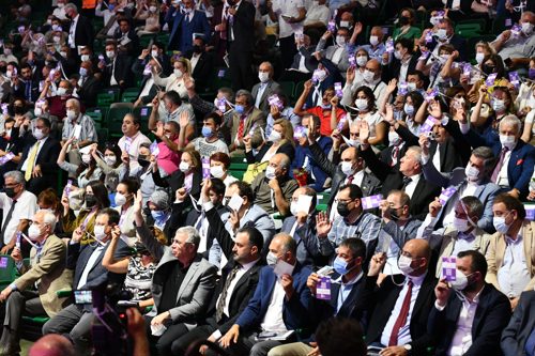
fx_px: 1040
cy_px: 178
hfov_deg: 28.9
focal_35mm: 70
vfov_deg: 19.4
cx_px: 268
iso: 4000
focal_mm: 70
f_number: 4.5
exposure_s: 1/125
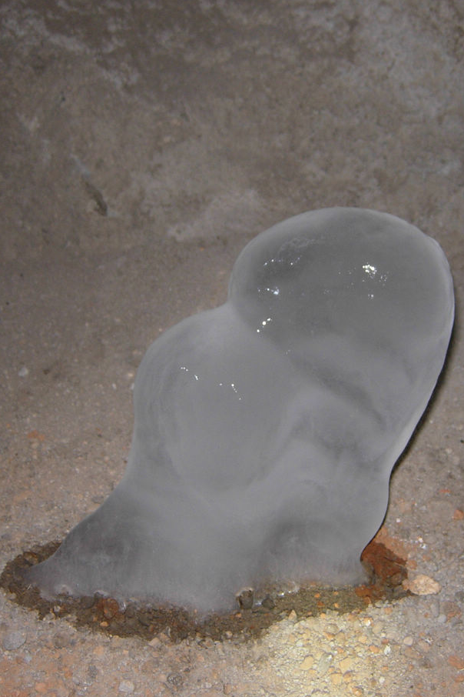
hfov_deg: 21.9
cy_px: 370
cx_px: 287
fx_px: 1199
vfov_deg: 32.4
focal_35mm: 62
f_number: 2.7
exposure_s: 1/45.2
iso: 50
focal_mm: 7.5
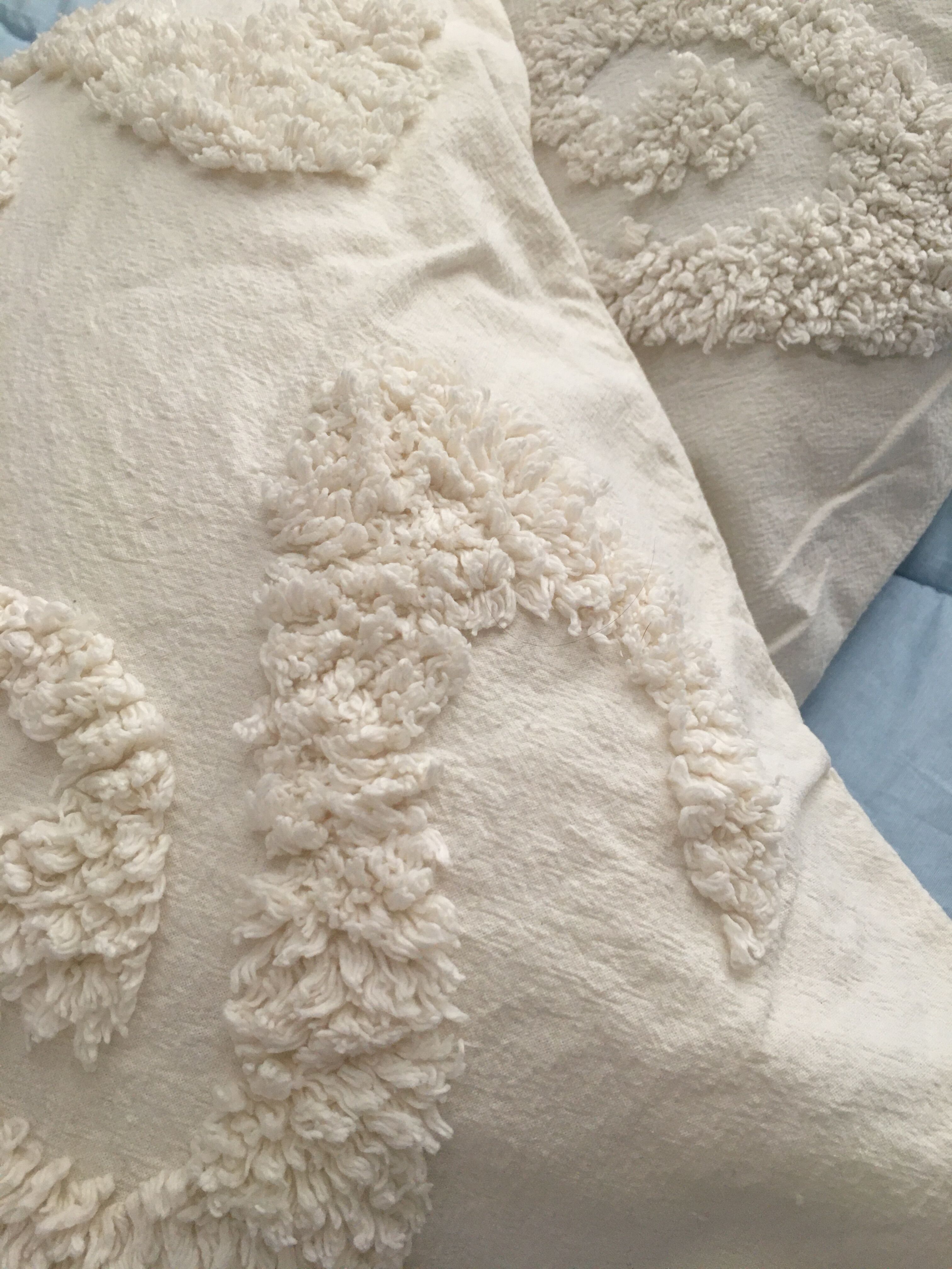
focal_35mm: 29
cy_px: 634
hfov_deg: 48.2
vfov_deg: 61.7
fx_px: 1063
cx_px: 476
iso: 125
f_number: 2.2
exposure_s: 1/33
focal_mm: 4.15
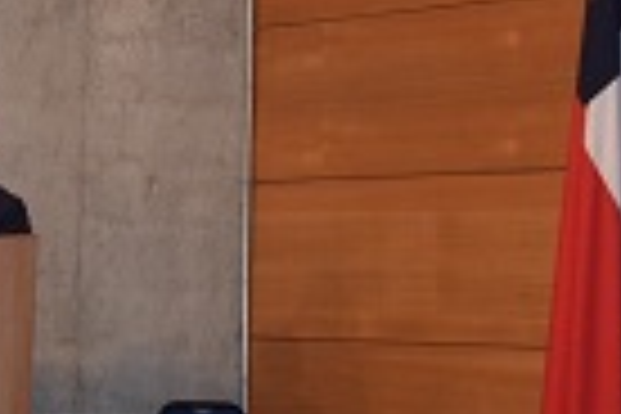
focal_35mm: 166
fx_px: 2863
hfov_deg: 12.2
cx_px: -47
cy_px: 92
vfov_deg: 8.3
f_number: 4.8
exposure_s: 1/60
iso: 2000
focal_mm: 36
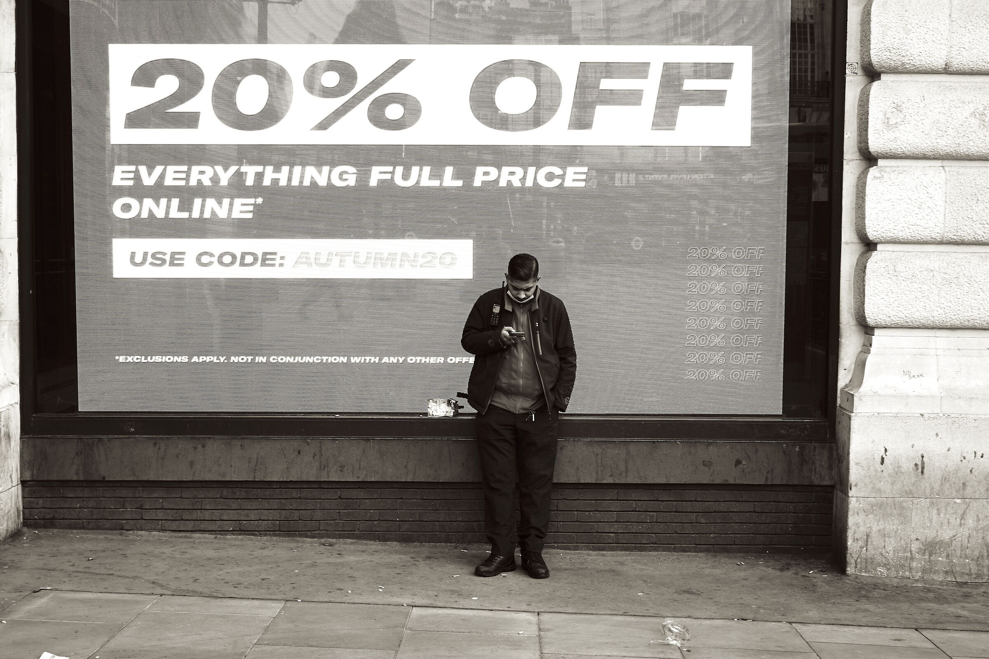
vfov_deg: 26.5
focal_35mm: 51
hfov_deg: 38.9
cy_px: 330
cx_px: 494
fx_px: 1401
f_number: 9
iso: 100
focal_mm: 34
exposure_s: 1/8
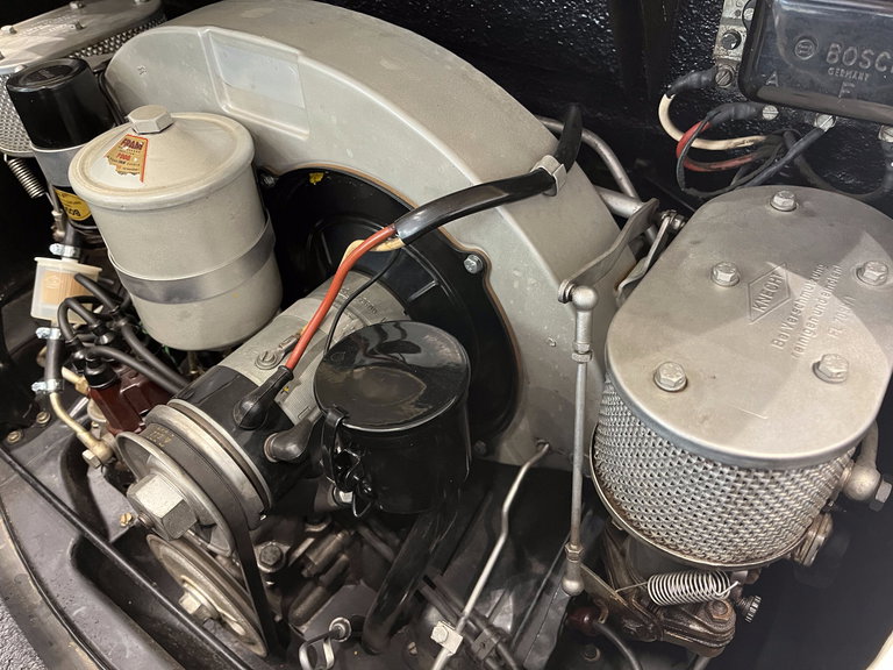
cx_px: 446
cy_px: 335
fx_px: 671
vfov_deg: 53.1
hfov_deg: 67.3
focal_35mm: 26
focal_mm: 5.1
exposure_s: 1/60
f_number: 1.6
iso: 400
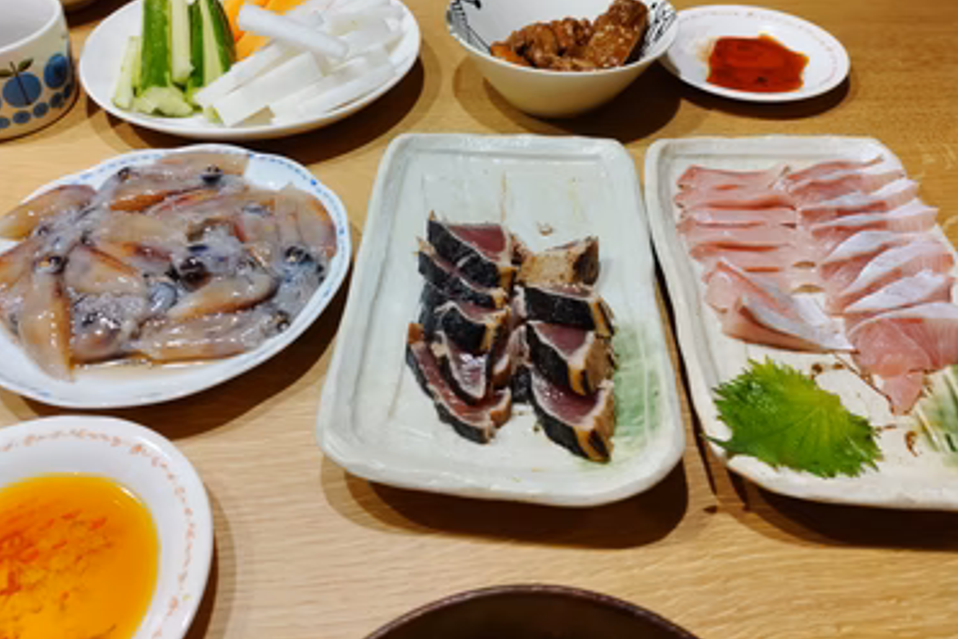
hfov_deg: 63.6
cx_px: 470
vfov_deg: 44.8
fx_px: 772
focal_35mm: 29
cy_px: 257
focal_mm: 4.8
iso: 308
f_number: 1.79
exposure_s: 1/50
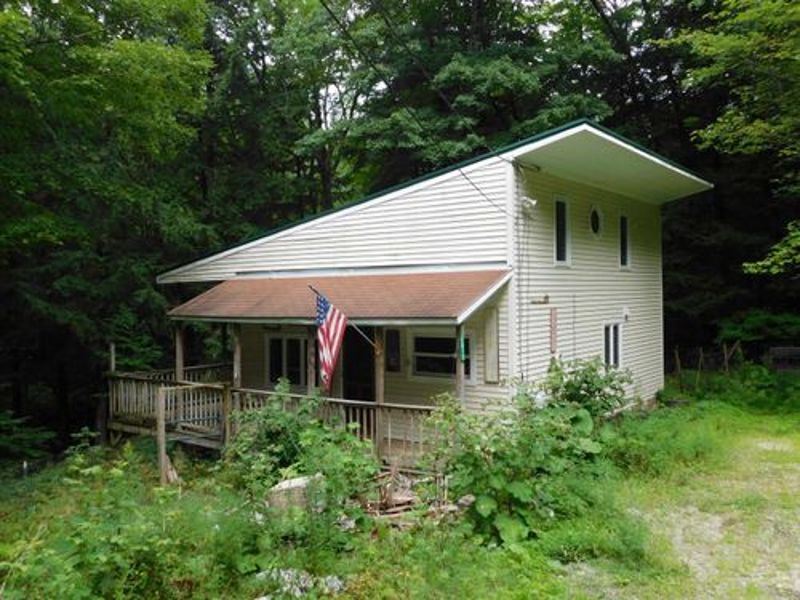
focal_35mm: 30
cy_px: 300
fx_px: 693
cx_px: 400
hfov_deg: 60.0
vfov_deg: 46.8
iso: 125
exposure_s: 1/200
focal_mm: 5.3
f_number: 3.2
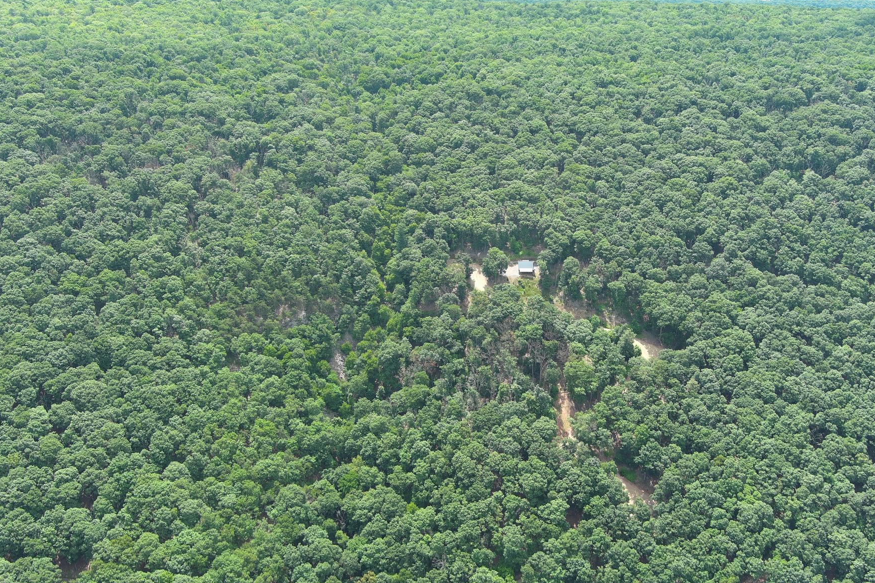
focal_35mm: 34
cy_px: 279
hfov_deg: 55.7
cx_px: 478
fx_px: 826
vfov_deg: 38.9
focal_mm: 10.57
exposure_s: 1/264
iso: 100
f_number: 2.8
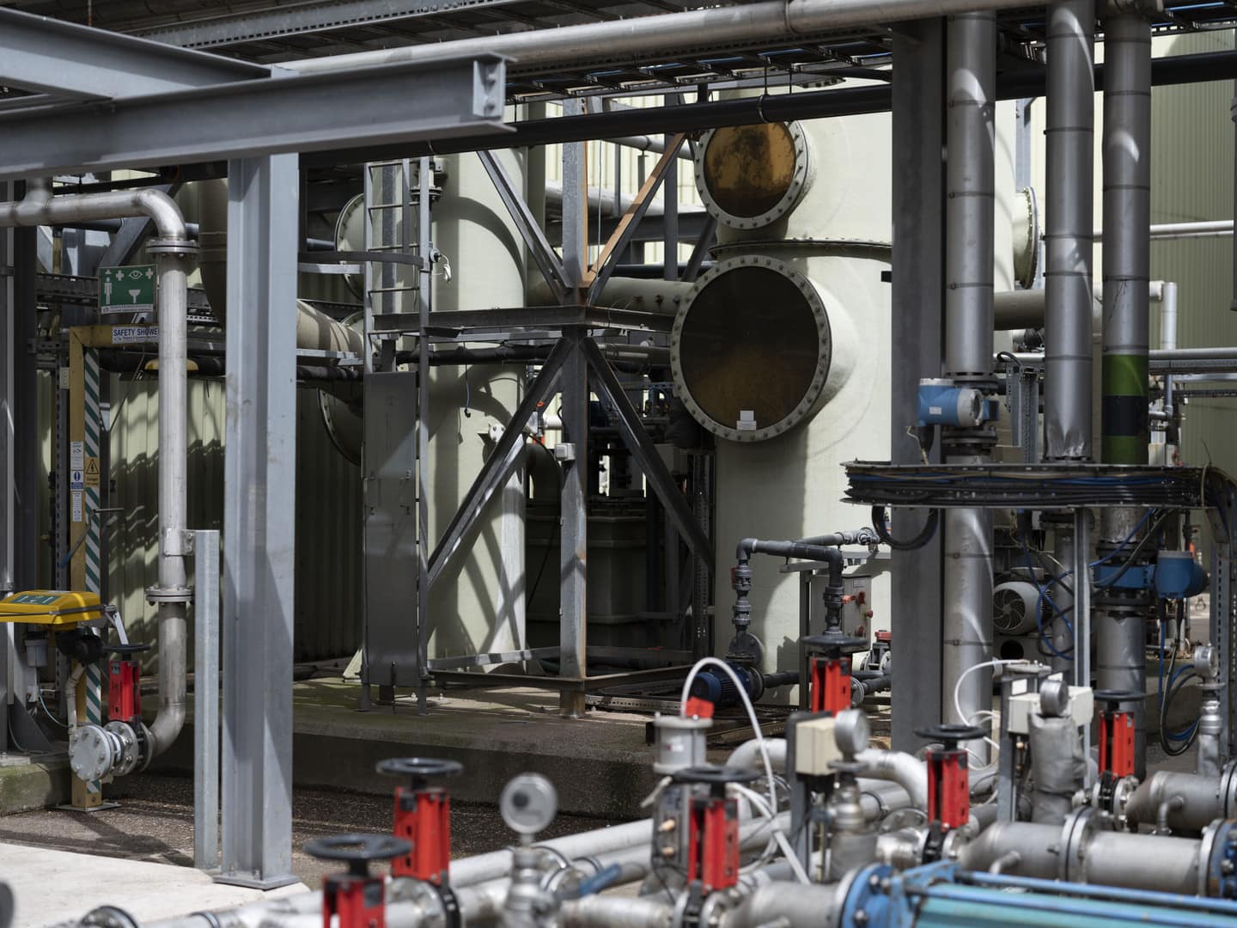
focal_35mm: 63
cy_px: 464
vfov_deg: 23.3
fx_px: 2251
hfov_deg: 30.7
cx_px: 618
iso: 100
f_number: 3.6
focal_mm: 80
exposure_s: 1/500
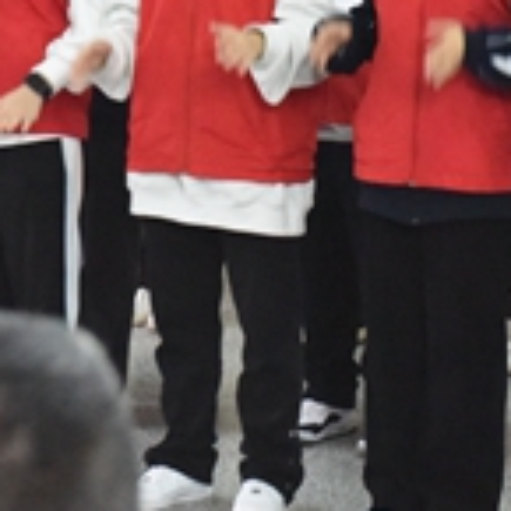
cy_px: -125
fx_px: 3507
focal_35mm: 210
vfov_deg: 8.2
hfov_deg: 8.3
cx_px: 437
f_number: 4.5
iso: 10000
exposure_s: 1/60
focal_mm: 56
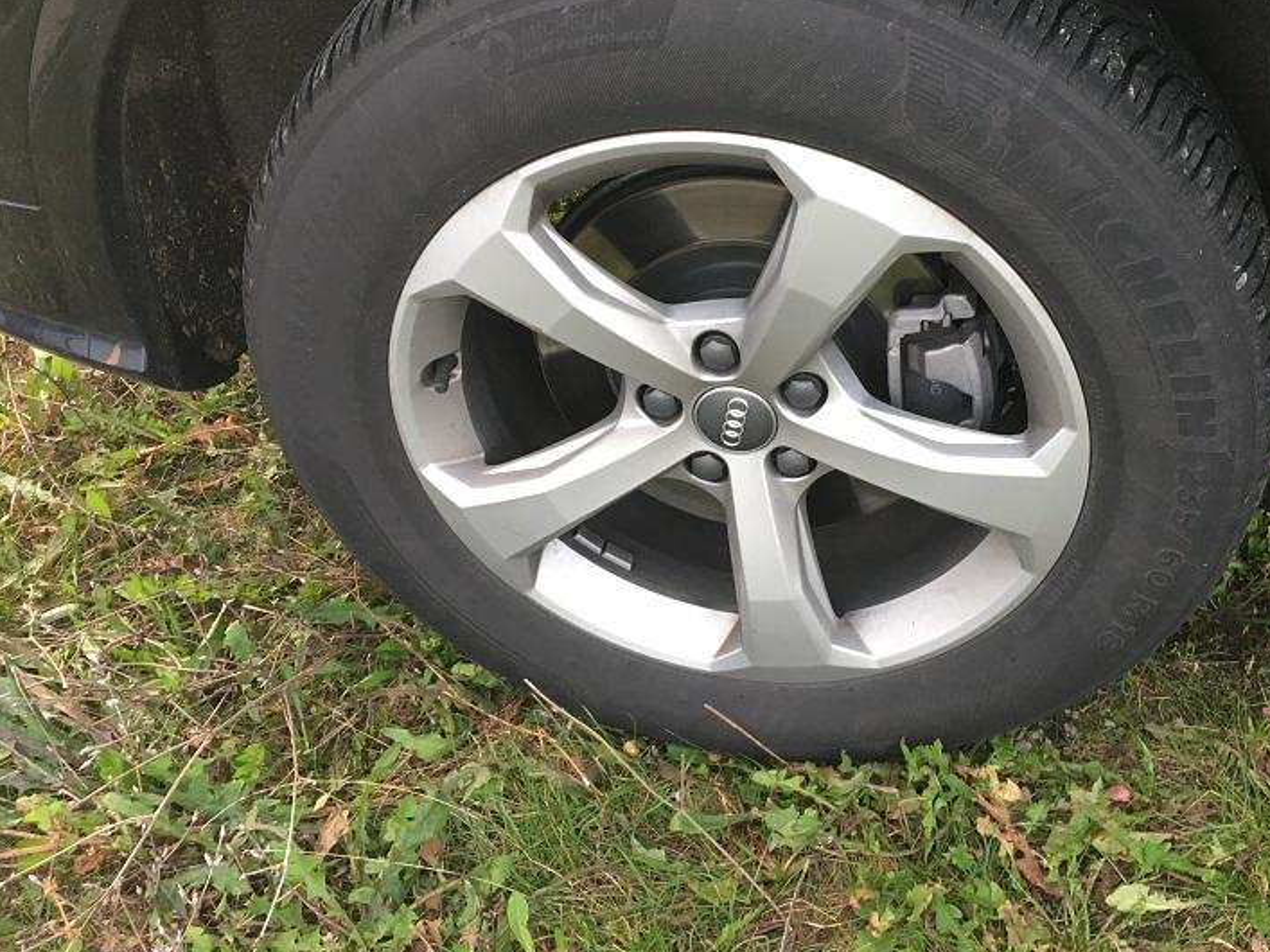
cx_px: 753
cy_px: 347
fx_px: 1504
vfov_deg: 34.9
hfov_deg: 45.6
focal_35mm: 41
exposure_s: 1/33
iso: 100
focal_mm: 4.15
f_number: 2.2
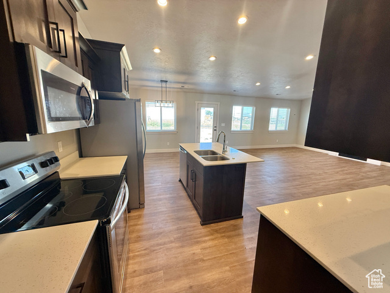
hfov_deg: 102.1
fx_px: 158
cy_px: 146
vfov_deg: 85.7
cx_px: 195
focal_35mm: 14
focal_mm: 2.22
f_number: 2.2
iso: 160
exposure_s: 1/120
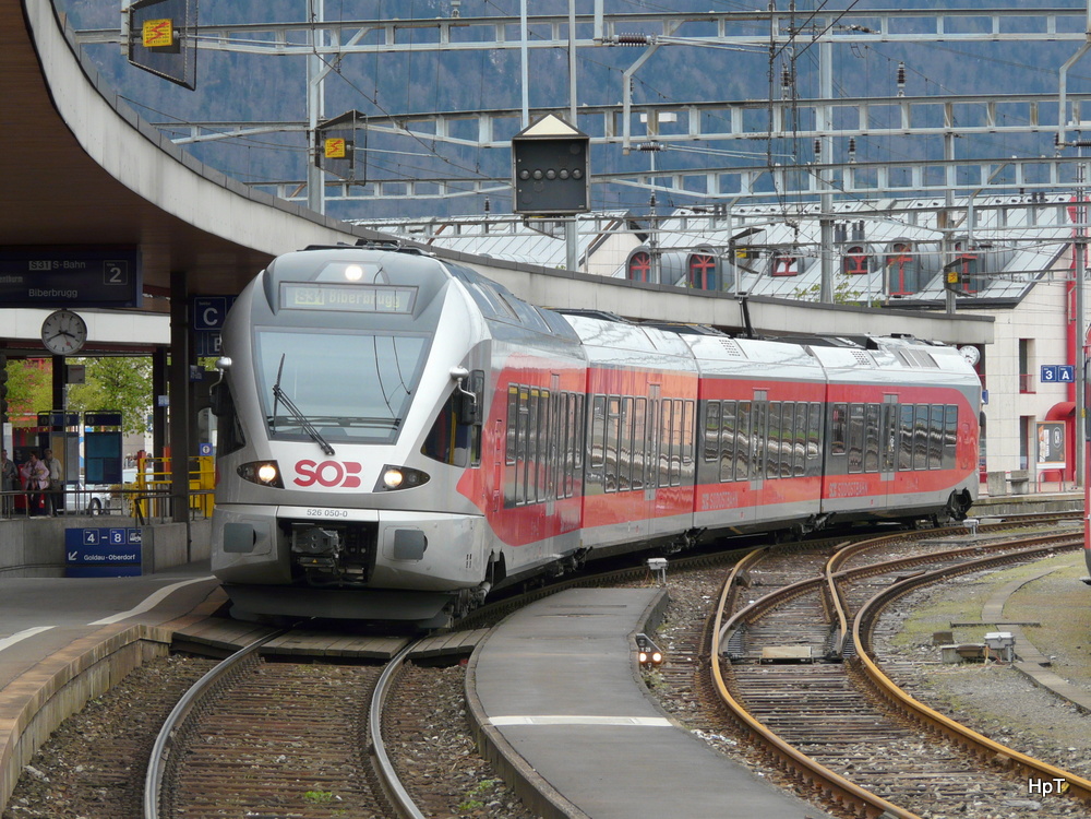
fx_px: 5768
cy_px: 410
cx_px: 546
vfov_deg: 8.1
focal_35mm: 183
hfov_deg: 10.8
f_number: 4
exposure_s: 1/200
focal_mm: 30
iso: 100
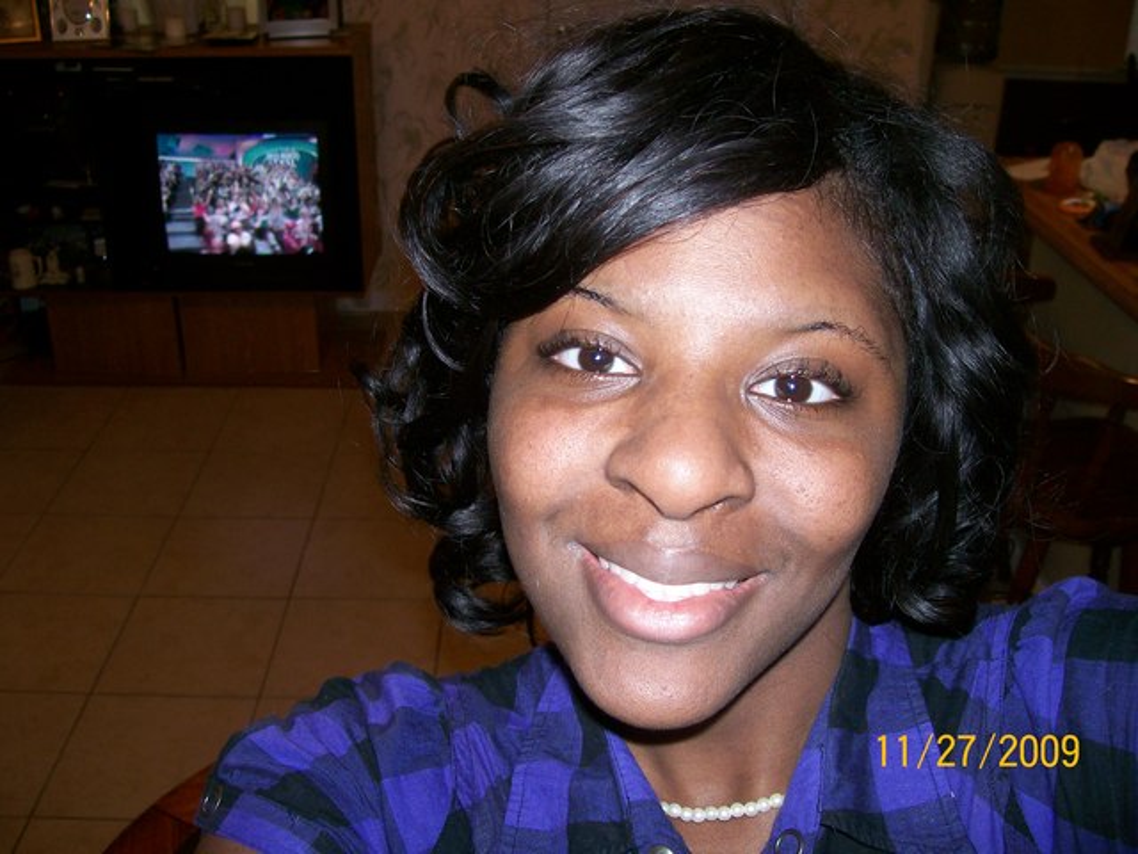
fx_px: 1183
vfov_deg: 39.7
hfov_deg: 51.4
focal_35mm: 36
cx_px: 569
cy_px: 427
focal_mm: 6
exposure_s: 1/45.3
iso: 80
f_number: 2.7
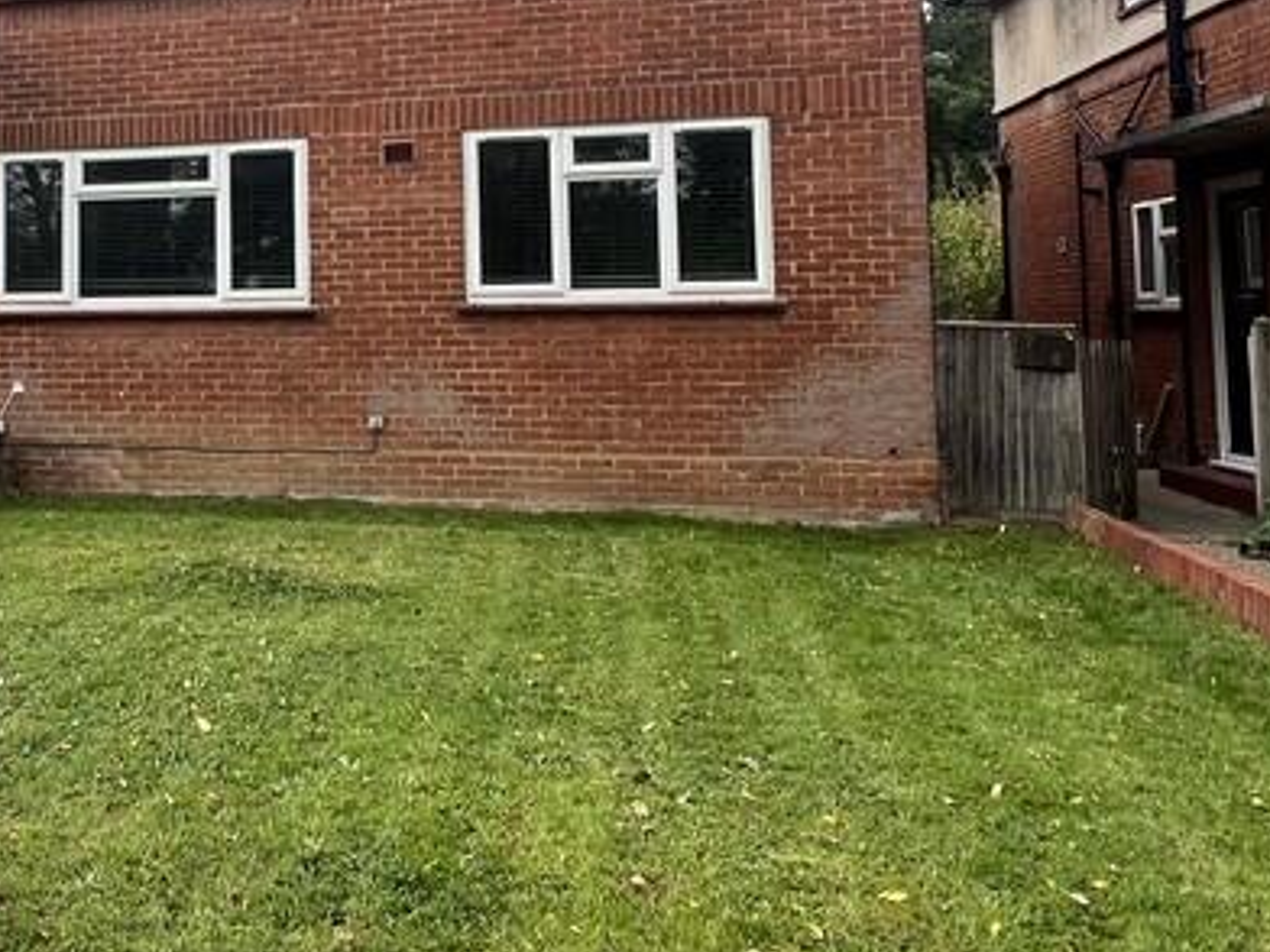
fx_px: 1247
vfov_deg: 40.6
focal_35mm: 34
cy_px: 236
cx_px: 227
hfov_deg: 50.2
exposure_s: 1/223
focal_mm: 1.57
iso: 32
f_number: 1.8
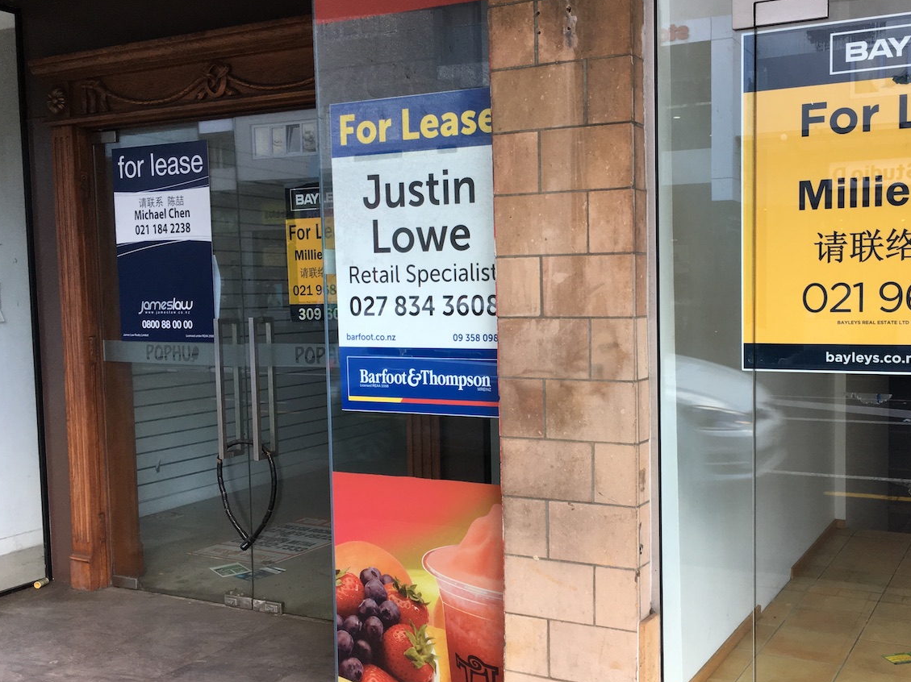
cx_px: 571
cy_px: 365
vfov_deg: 38.6
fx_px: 973
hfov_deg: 49.6
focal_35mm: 37
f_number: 2.2
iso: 40
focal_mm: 4.15
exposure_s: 1/100
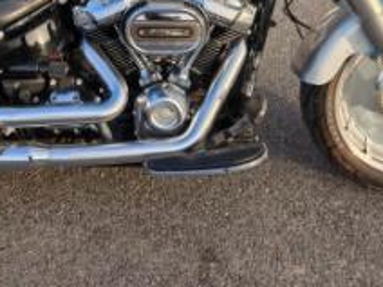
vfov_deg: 24.5
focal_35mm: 57
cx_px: 126
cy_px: -2
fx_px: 631
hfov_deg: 33.5
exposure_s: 1/720
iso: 50
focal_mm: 6.67
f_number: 1.9
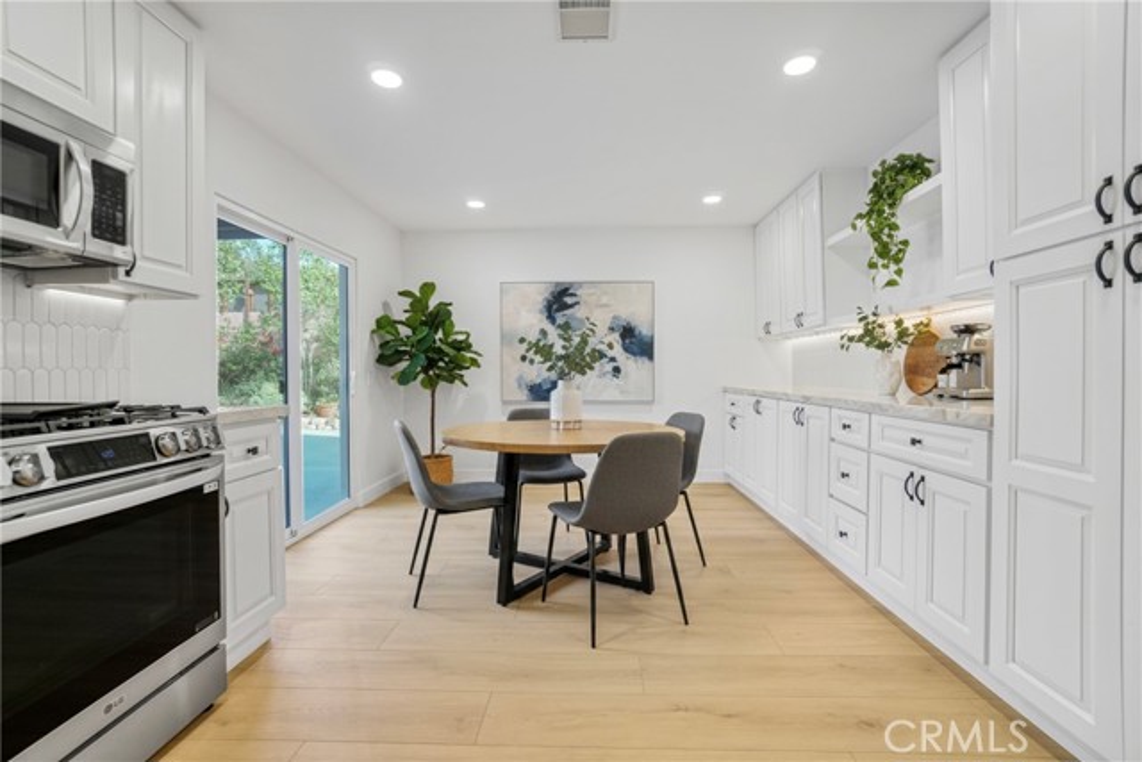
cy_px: 381
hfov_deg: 100.4
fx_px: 476
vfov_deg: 77.4
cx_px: 571
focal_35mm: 15
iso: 400
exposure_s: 1/30
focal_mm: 10
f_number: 5
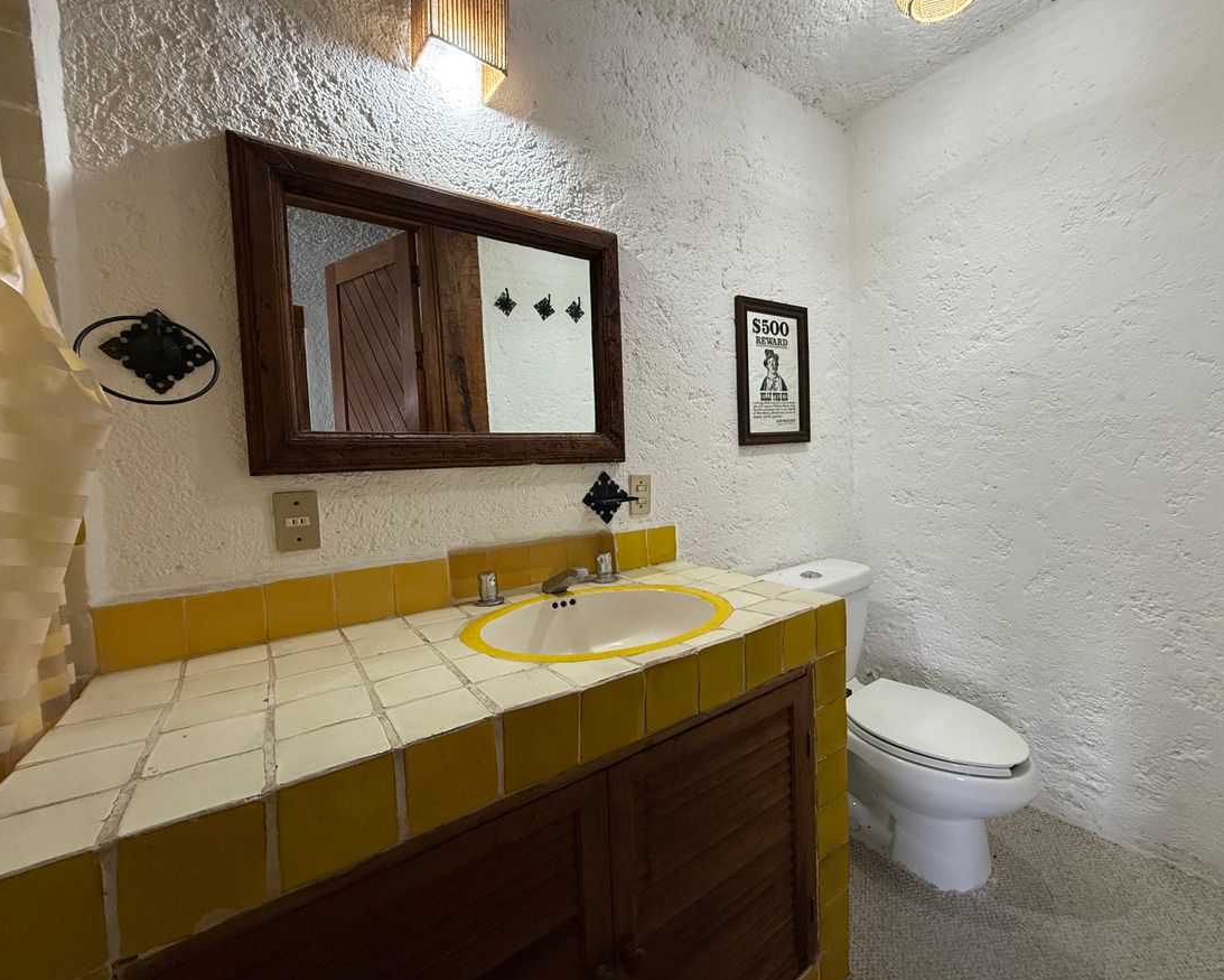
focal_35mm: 15
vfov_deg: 84.1
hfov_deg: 96.5
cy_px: 487
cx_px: 665
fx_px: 544
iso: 320
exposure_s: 1/120
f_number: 2.2
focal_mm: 2.22
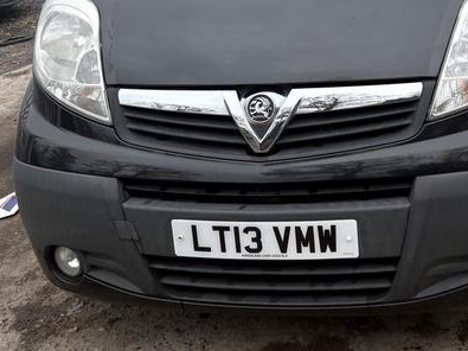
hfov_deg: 32.2
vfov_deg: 24.2
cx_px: 346
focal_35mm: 59
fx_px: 797
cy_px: 39
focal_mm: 5.96
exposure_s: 1/1196
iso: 50
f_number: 1.6
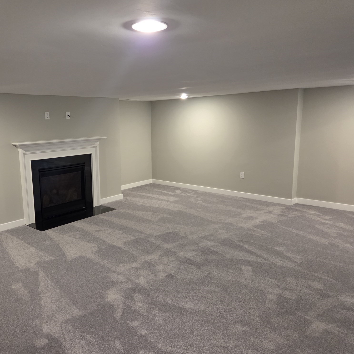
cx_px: 126
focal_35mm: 28
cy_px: 175
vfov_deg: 57.3
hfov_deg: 56.4
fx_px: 324
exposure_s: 1/120
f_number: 1.8
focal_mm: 5.4
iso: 1000
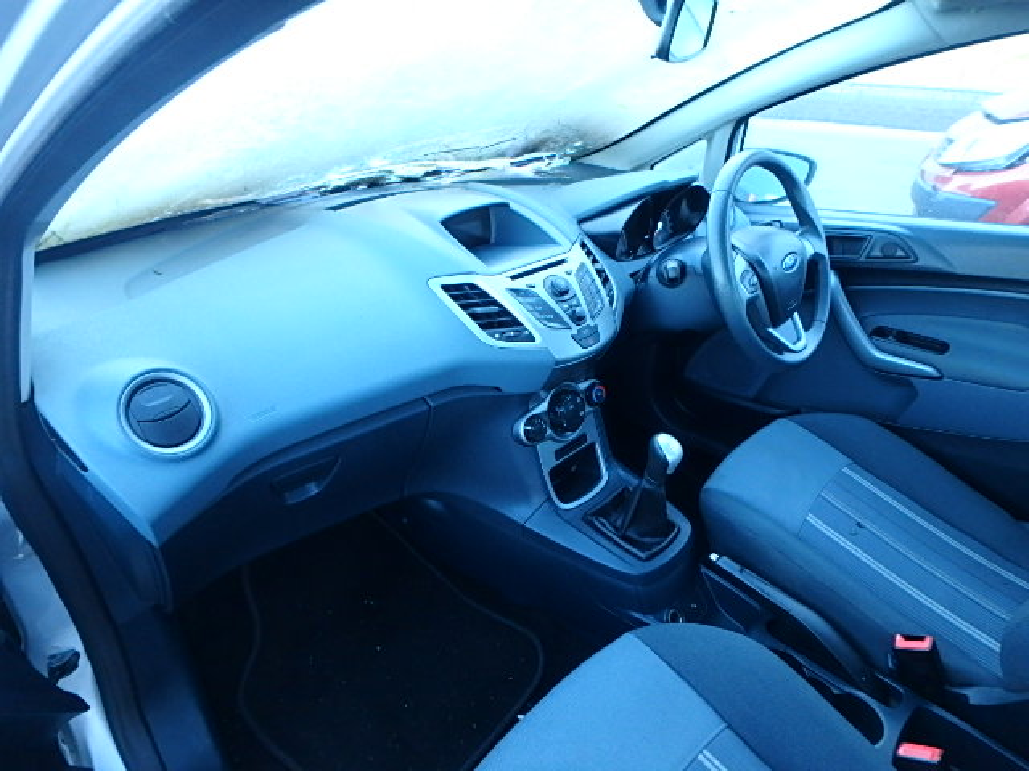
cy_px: 386
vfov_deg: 63.4
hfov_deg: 79.0
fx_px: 624
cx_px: 514
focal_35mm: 21
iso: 500
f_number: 3.5
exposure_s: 1/30
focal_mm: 3.7
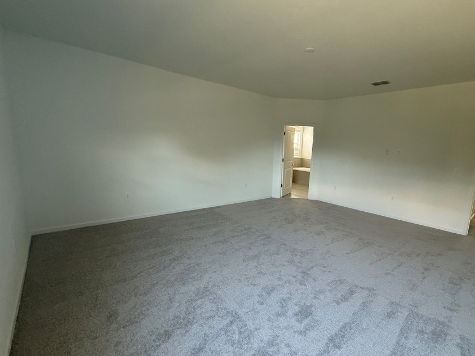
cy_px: 186
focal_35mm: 17
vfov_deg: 74.7
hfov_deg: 90.4
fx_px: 233
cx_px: 272
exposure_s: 1/92
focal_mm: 2.22
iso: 320
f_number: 2.2
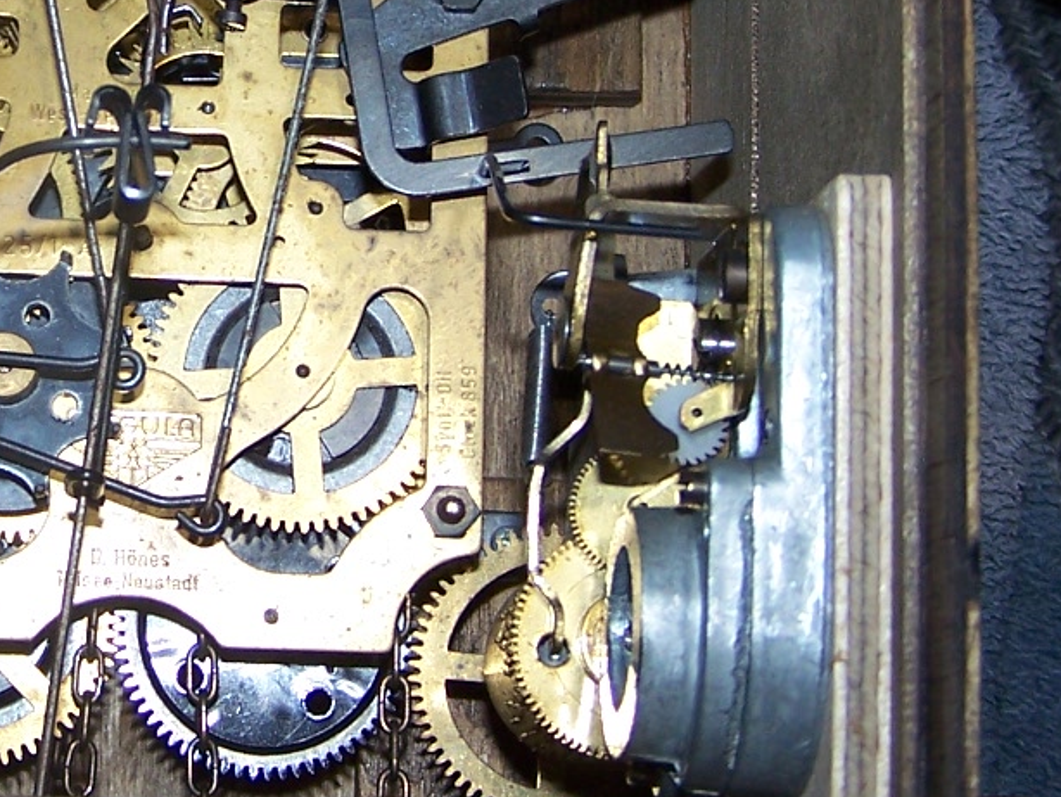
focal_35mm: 96
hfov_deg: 20.1
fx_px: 2944
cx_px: 124
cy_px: 135
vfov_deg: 15.3
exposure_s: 1/60
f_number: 2.8
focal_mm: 6.3
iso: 80
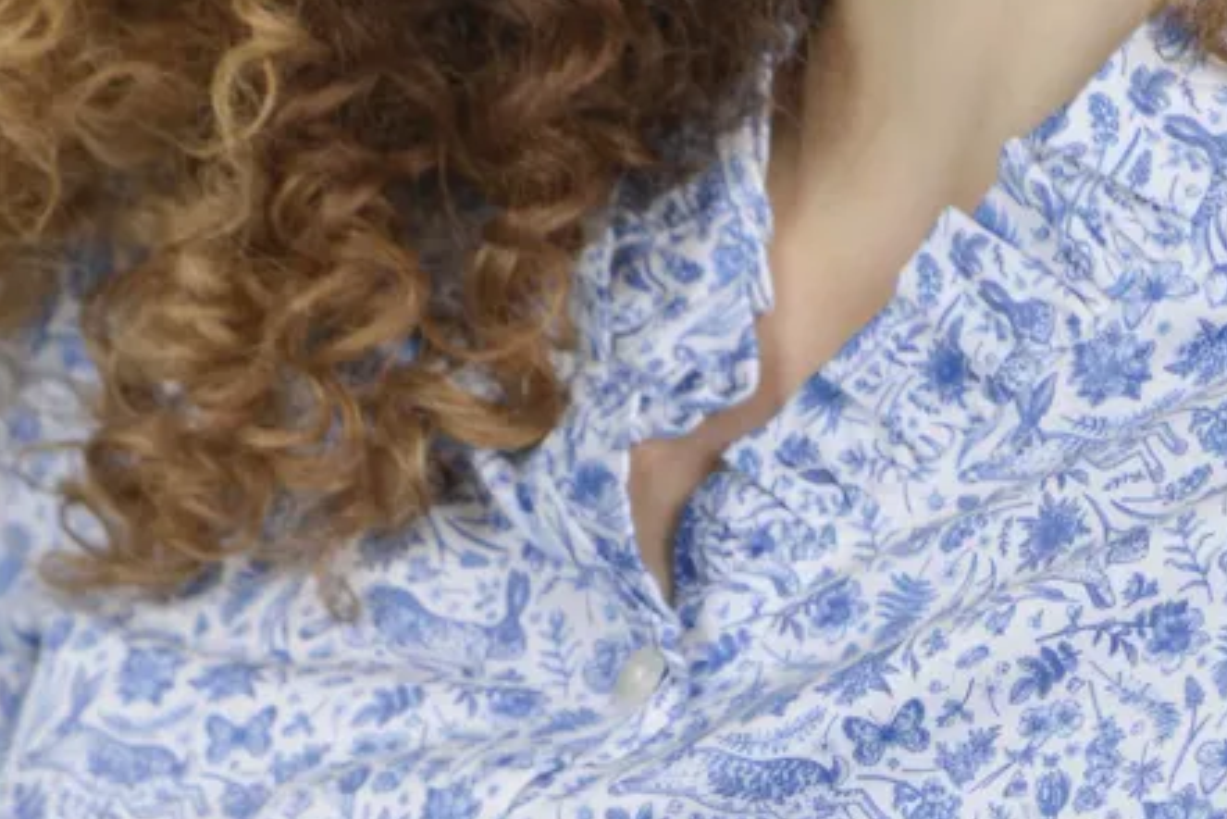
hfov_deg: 7.6
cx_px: 752
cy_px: 869
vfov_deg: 5.1
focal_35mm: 271
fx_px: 9239
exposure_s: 1/125
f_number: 10
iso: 200
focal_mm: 100
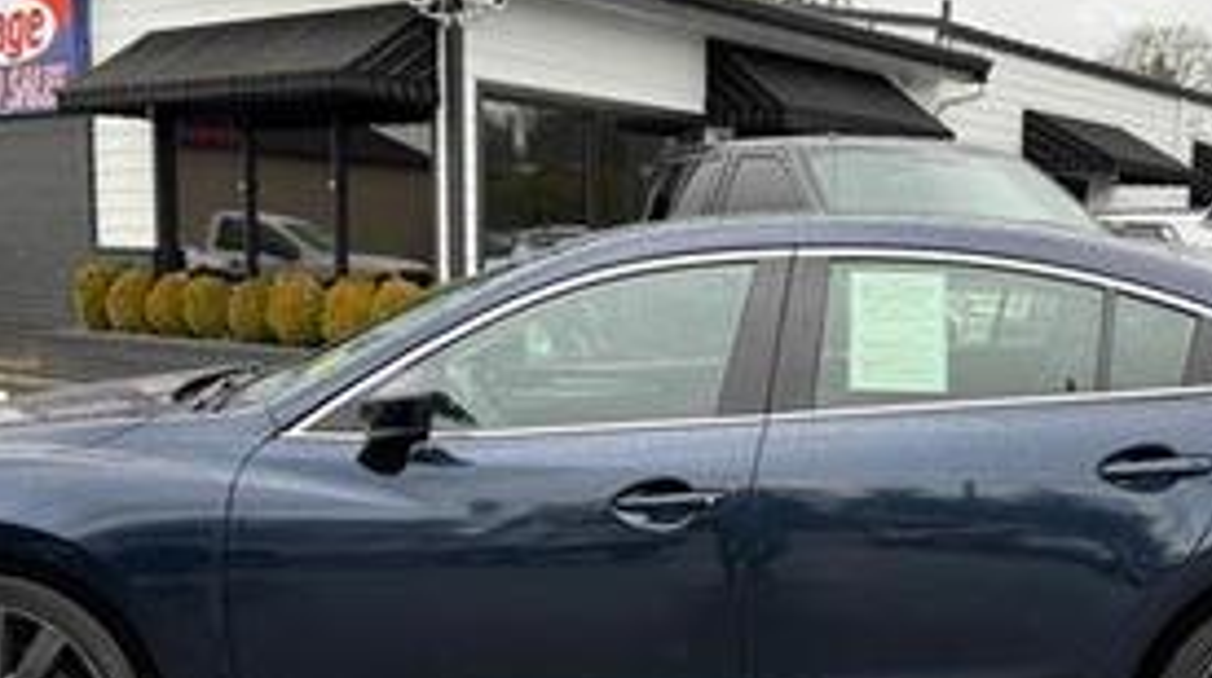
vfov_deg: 24.6
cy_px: 484
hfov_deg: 42.7
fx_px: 1541
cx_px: 740
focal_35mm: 48
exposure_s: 1/822
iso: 100
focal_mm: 6.76
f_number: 1.78
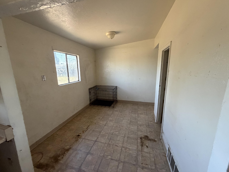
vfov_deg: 85.7
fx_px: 93
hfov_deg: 102.1
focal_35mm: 14
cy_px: 86
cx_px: 114
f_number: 2.2
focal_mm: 2.22
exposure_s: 1/60
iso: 500
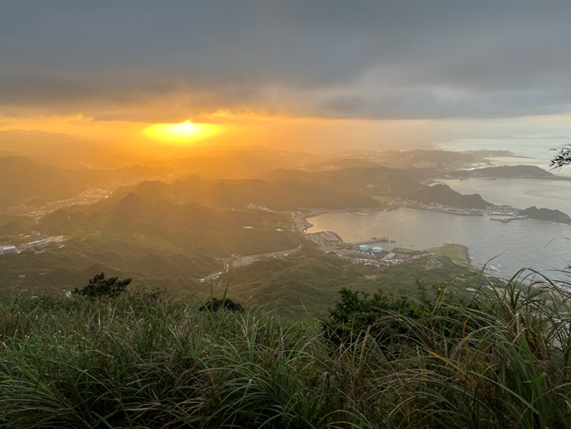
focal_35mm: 27
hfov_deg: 65.3
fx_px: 446
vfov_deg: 51.4
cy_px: 212
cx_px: 281
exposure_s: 1/398
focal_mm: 5.7
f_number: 1.5
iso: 50
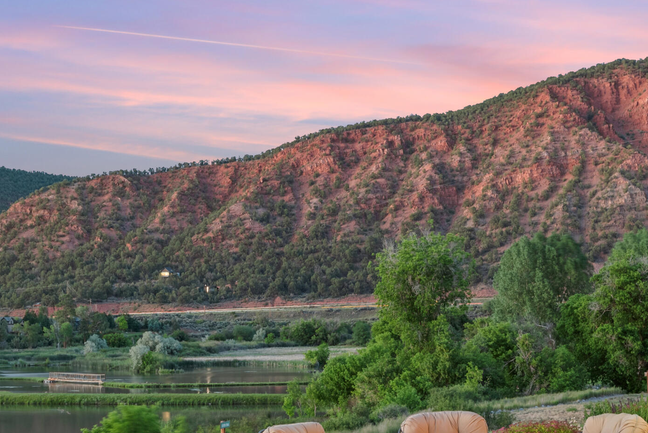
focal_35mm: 56
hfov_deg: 35.6
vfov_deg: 23.6
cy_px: 386
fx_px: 1008
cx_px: 322
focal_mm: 26
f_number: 7.1
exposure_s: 13
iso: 400
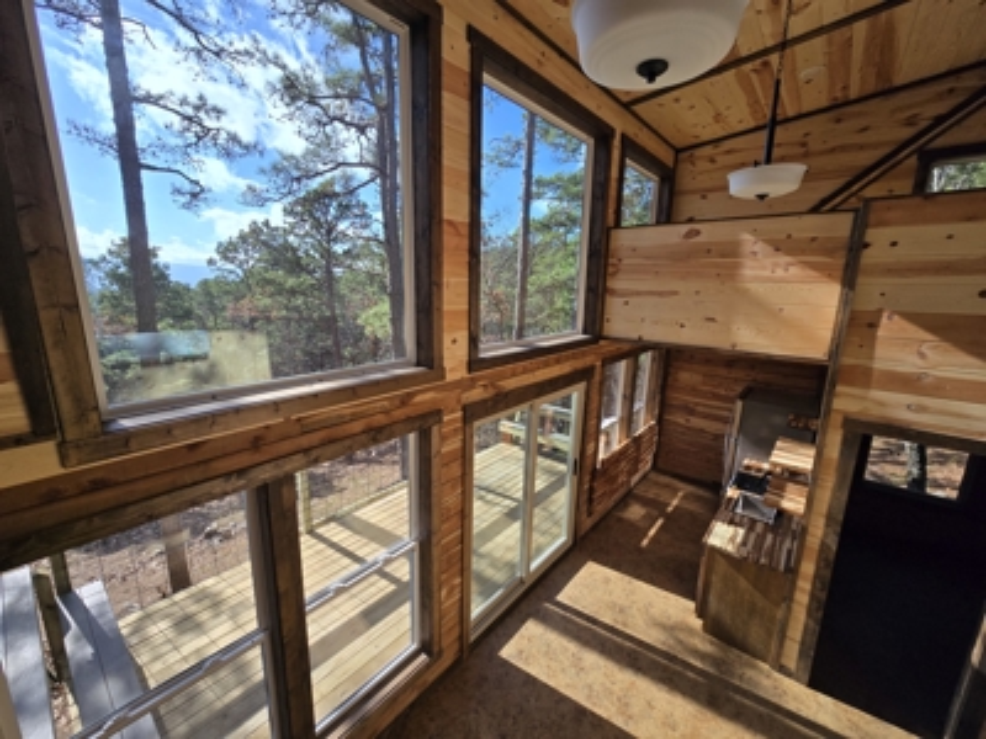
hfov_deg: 106.2
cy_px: 370
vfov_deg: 89.9
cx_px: 493
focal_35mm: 13
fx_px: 370
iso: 50
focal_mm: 2.2
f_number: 2.2
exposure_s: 1/912
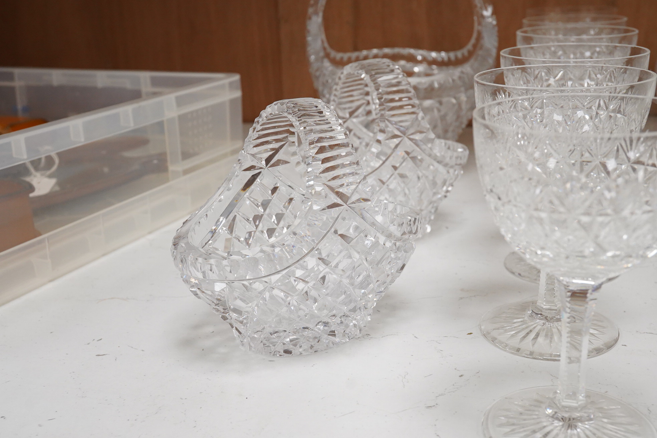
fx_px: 821
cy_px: 219
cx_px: 328
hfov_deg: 43.6
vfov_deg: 29.9
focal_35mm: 45
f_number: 13
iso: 2500
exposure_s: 1/160
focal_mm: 30
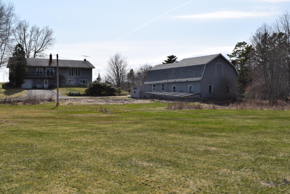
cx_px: 145
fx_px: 338
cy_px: 97
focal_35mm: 42
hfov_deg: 46.4
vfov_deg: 31.9
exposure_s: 1/200
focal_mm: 28
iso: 100
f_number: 14
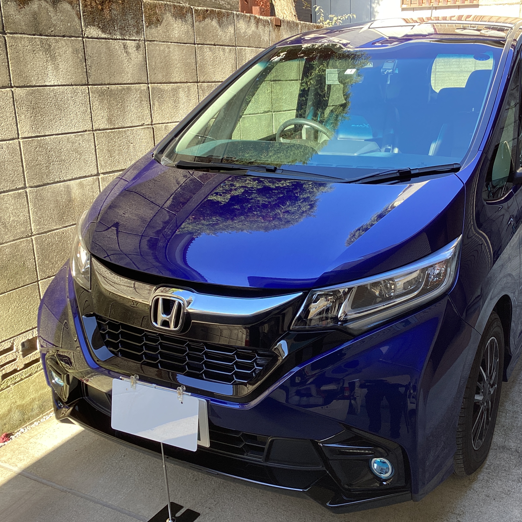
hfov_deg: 44.5
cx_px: 328
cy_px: 263
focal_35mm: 37
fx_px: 631
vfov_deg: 44.9
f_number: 2.4
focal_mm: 3.3
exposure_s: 1/100
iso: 25
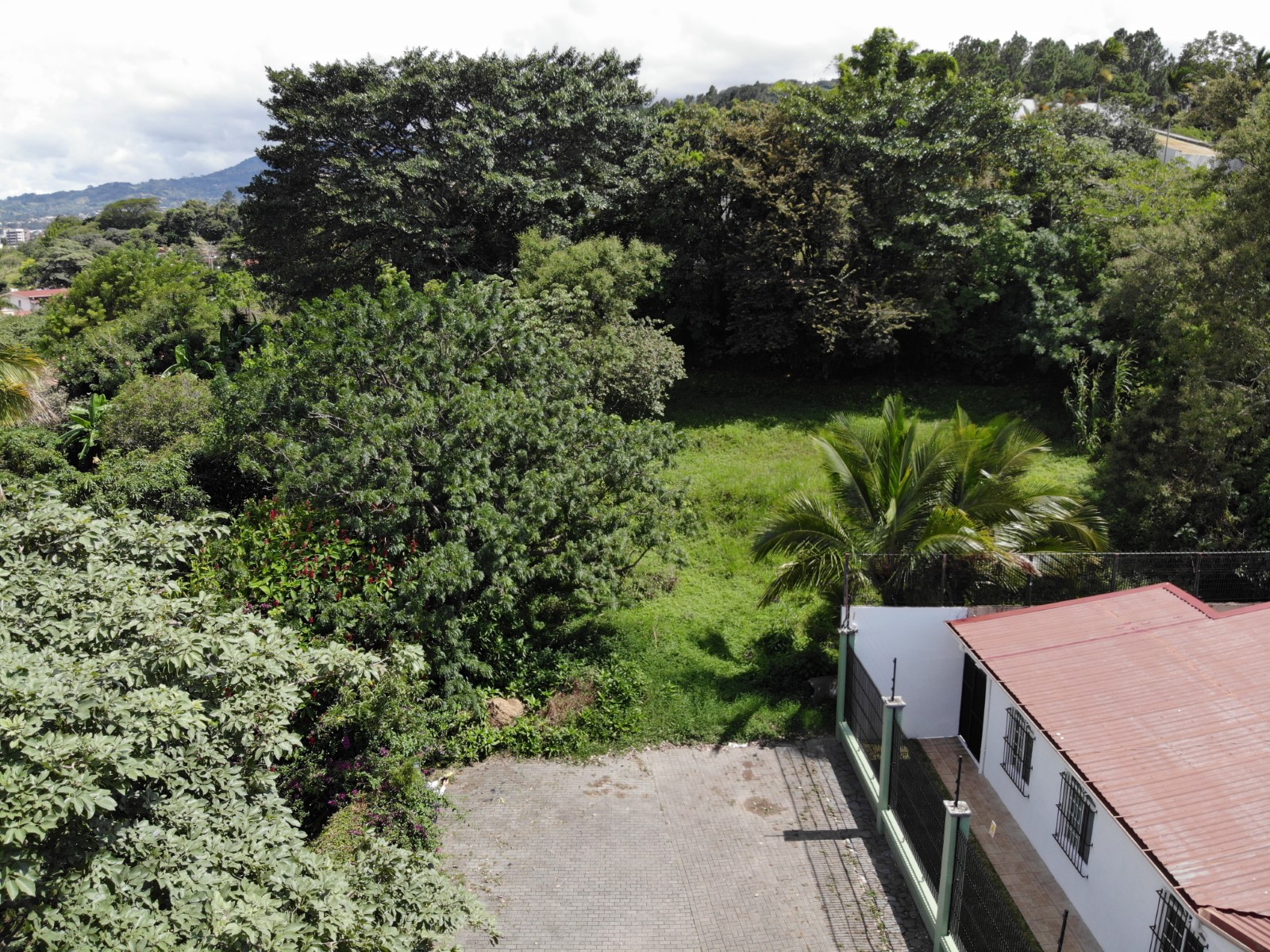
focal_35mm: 24
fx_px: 880
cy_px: 476
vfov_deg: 56.8
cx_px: 635
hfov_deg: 71.6
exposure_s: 1/622
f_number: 2.8
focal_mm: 4.5
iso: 100
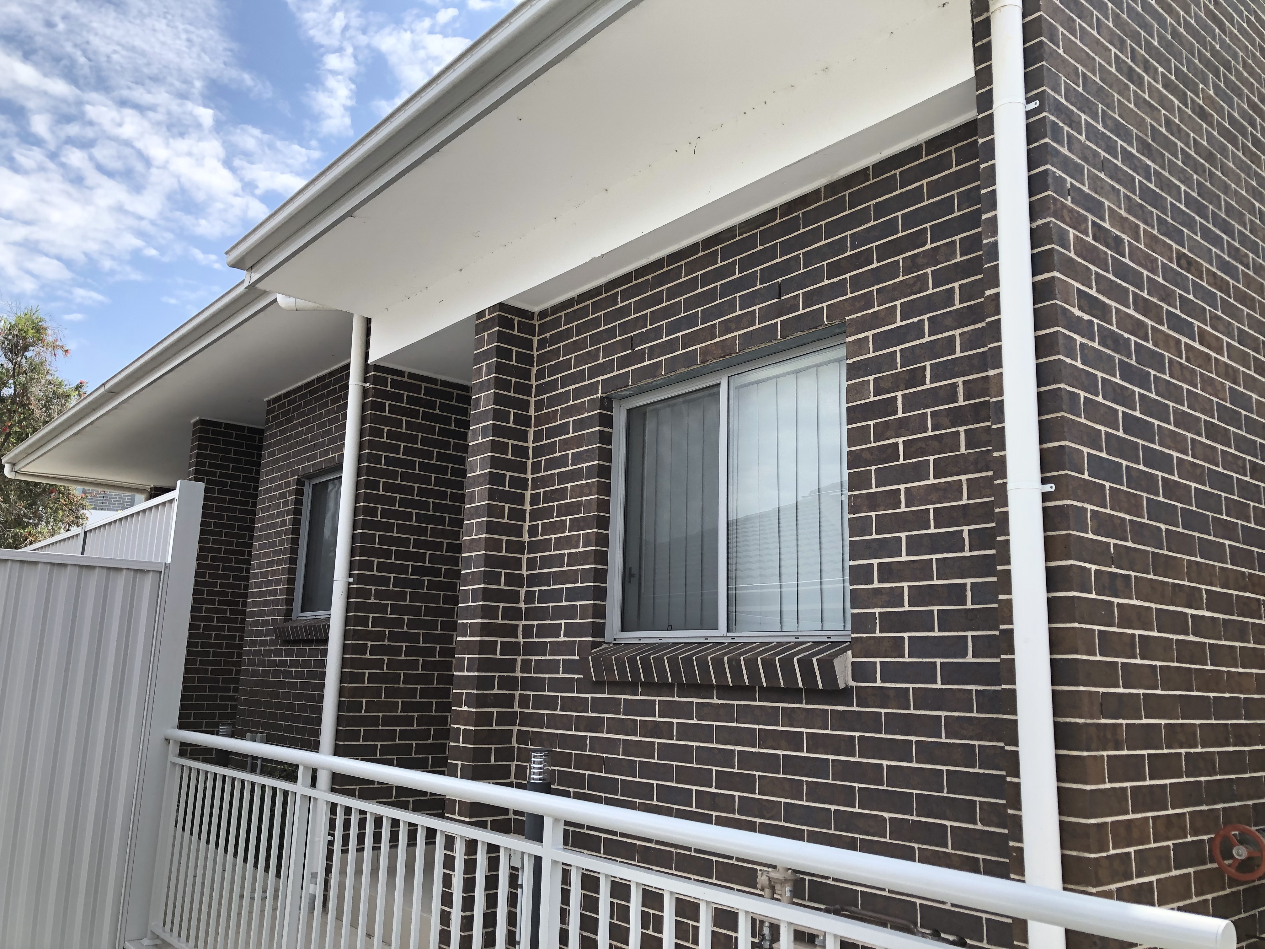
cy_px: 474
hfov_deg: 63.4
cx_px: 632
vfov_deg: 49.7
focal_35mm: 28
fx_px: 1023
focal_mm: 3.99
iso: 20
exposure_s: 1/787
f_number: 1.8
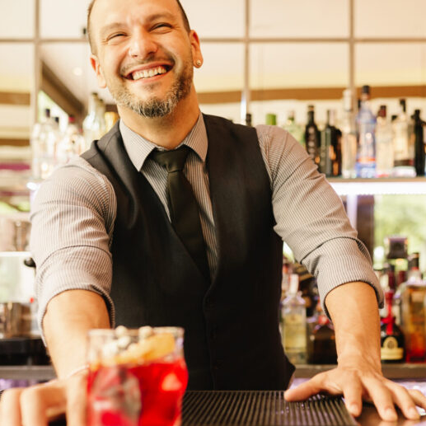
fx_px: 821
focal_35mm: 59
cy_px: 222
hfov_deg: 28.9
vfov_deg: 29.1
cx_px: 283
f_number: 2.8
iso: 640
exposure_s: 1/160
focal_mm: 35
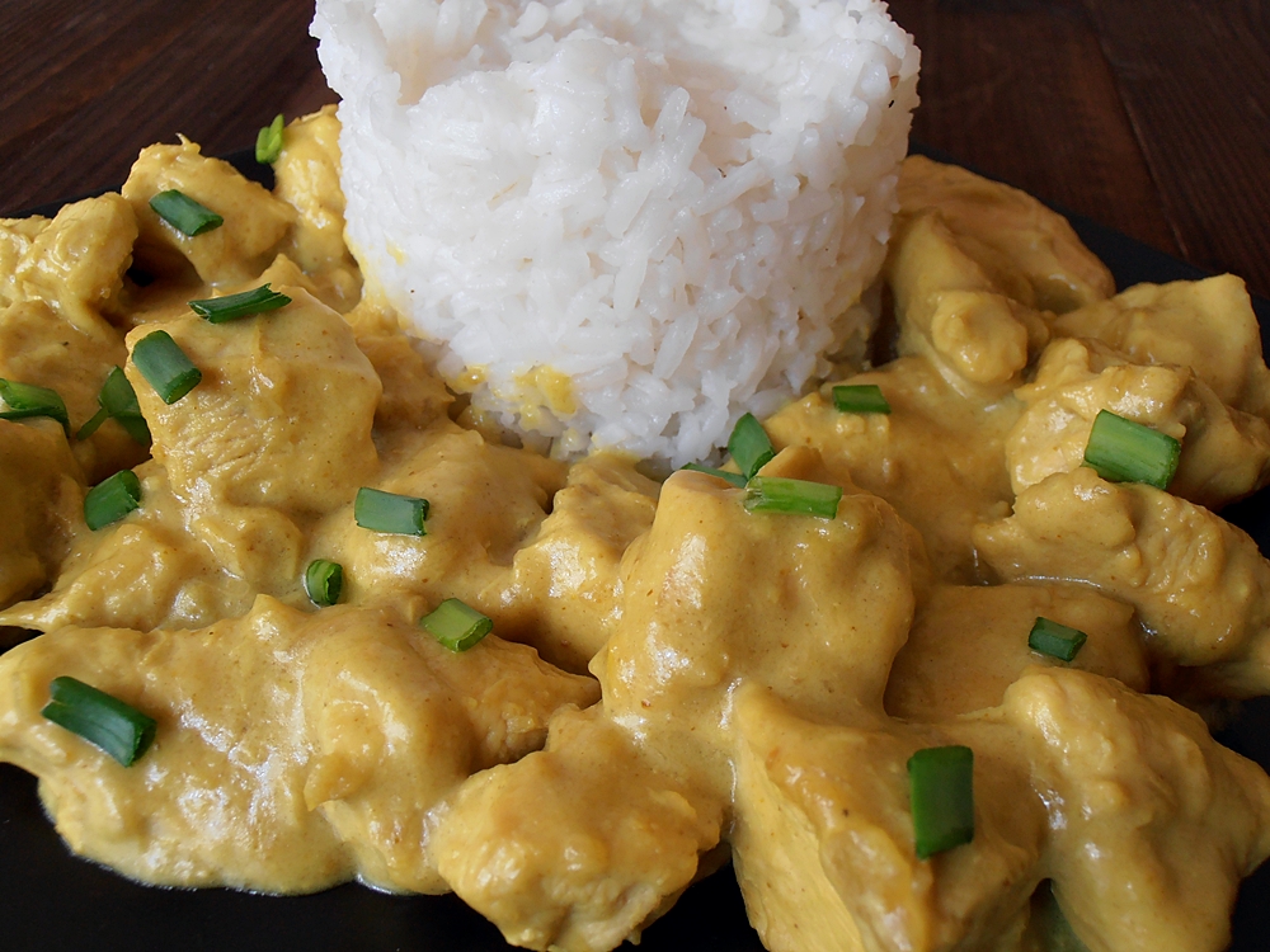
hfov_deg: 50.1
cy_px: 476
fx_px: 1357
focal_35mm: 37
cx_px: 635
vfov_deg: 38.7
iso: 100
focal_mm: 6.61
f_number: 3.9
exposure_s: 1/50
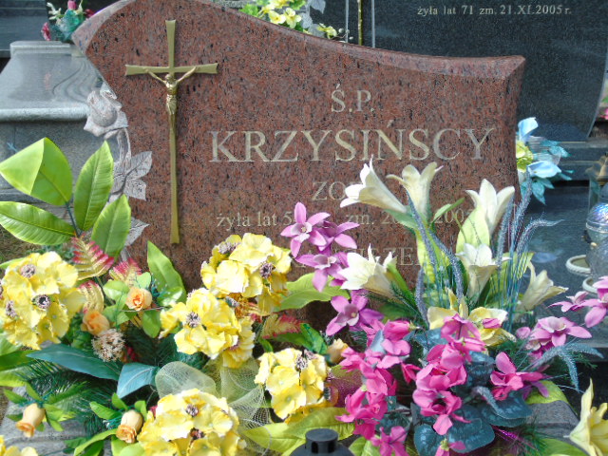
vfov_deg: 18.0
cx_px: 304
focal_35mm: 82
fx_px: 1440
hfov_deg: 23.8
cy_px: 228
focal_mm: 15
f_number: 4.1
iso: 80
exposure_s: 1/250
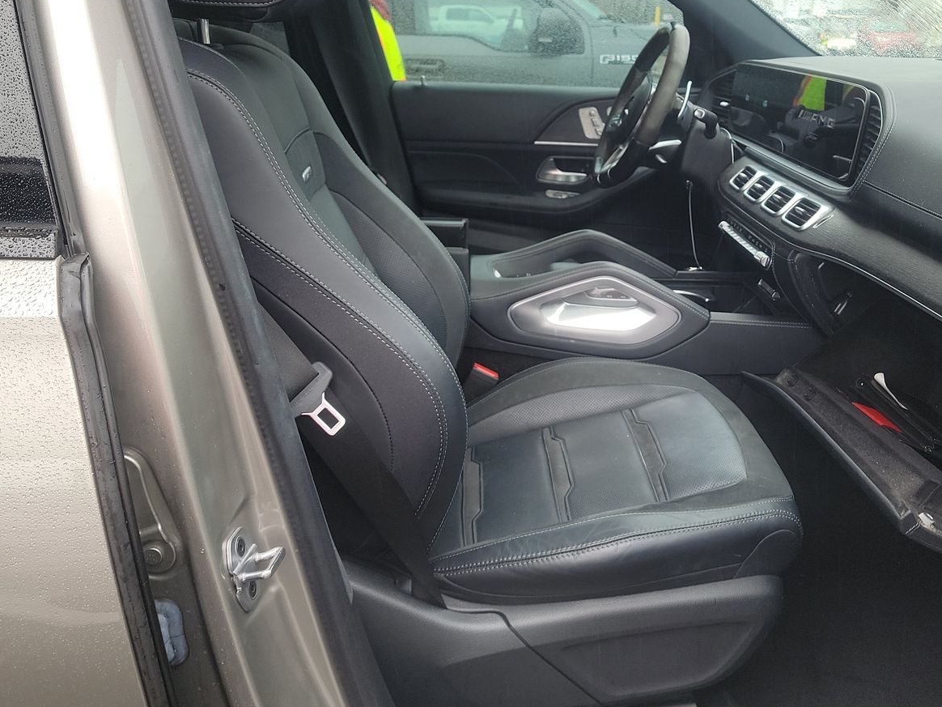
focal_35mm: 33
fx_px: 898
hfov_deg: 55.2
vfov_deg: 42.9
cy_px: 322
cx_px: 530
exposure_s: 1/59
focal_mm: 6.7
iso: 62
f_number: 1.8
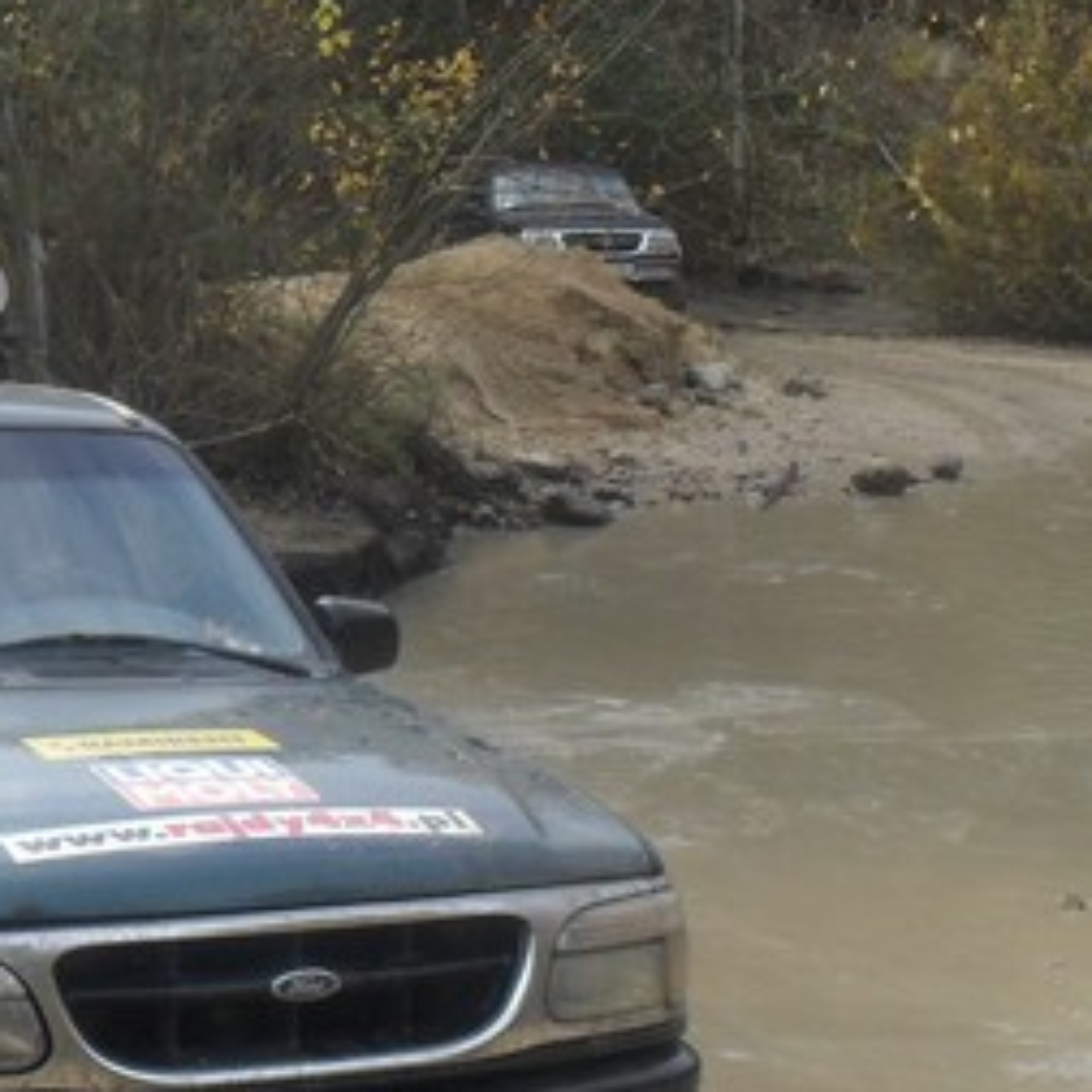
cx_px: 181
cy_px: 626
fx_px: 3498
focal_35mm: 98
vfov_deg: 17.7
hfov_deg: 17.6
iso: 100
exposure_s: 1/350
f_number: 3.2
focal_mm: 6.3
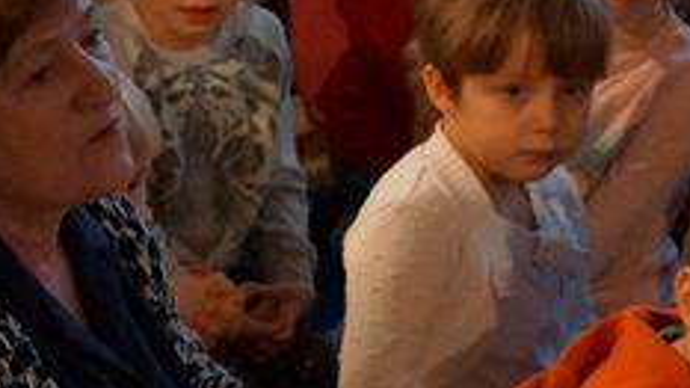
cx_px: -429
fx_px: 3329
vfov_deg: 6.7
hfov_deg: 11.2
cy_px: 98
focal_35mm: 182
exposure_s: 1/125
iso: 3200
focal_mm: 30
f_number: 4.5
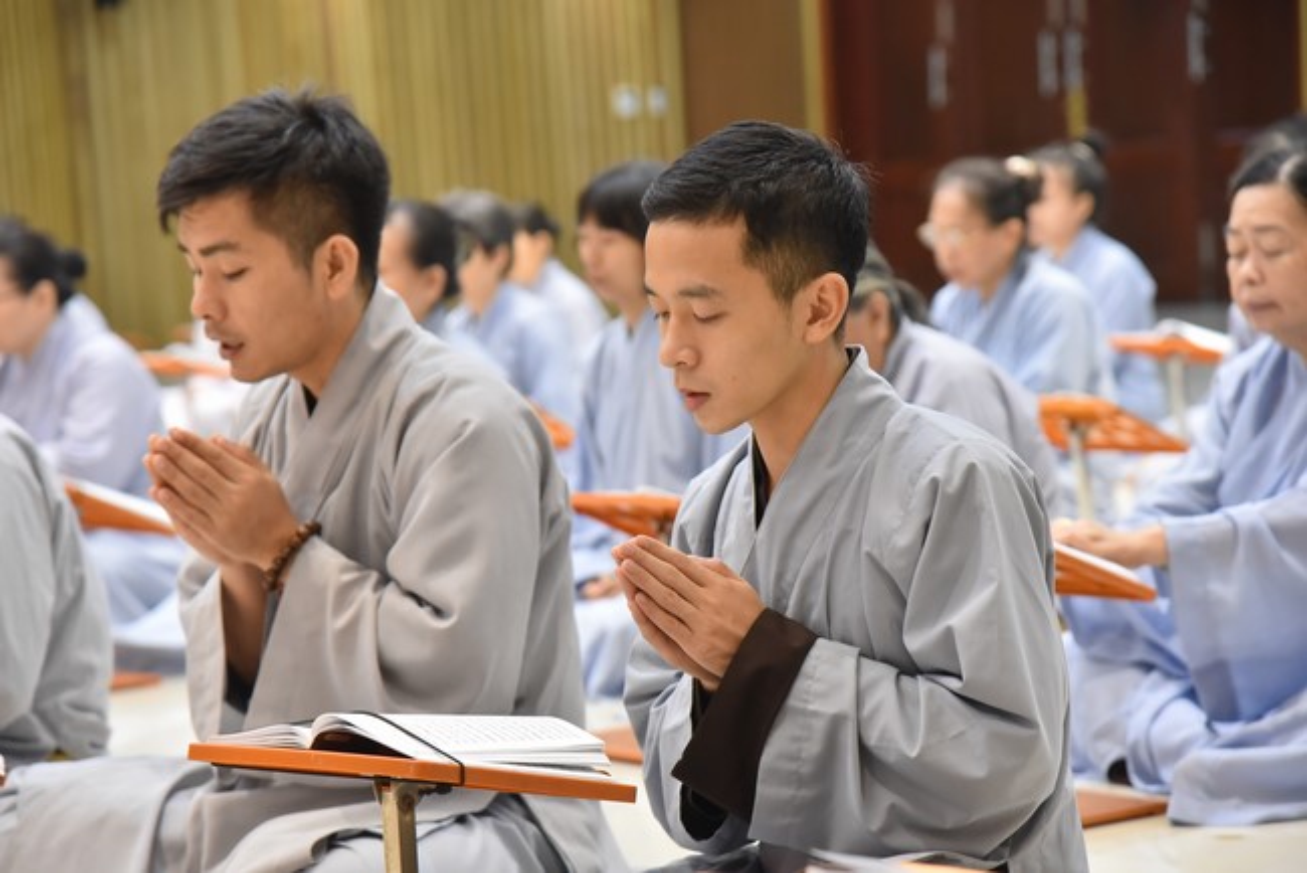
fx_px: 3995
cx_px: 654
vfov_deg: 12.5
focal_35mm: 110
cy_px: 436
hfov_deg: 18.6
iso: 3200
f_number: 5
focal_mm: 110
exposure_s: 1/80
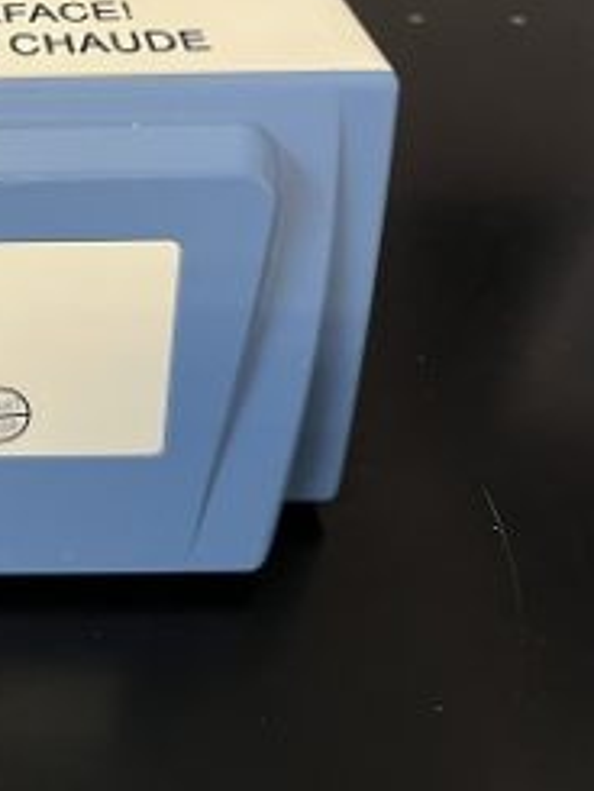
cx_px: -145
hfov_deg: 24.6
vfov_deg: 35.5
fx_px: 1212
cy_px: 211
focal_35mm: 53
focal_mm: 5.1
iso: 200
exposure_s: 1/60
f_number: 1.6
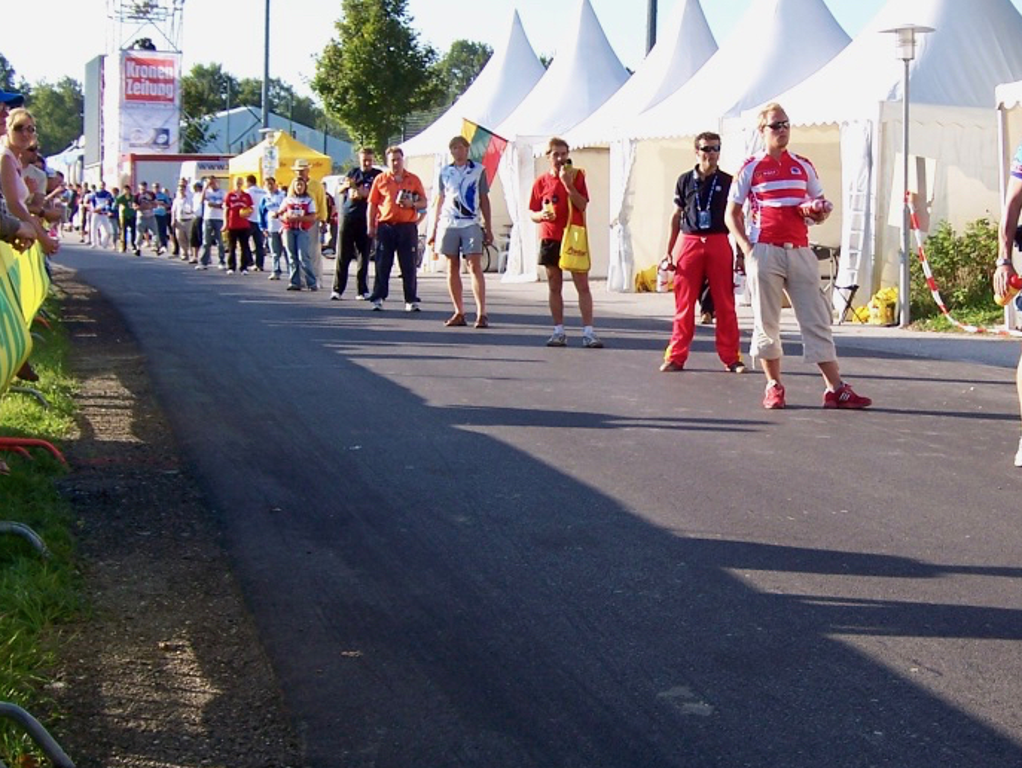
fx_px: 2156
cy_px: 308
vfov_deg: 20.2
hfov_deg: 26.4
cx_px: 720
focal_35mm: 73
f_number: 4
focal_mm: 8.2
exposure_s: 1/250
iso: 80
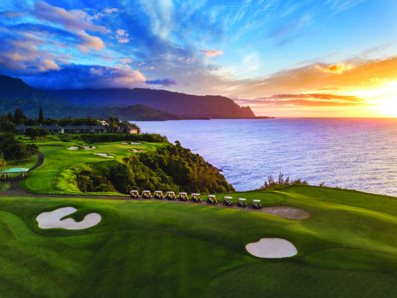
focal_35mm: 26
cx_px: 198
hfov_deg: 67.3
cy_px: 149
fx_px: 298
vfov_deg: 53.1
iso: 100
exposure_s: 1/80
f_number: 2.2
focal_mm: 4.73
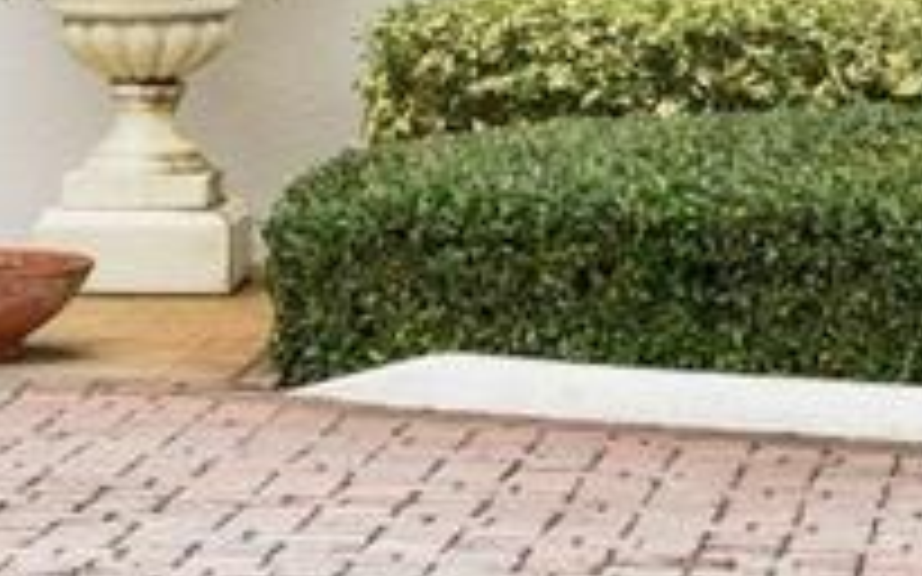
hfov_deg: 7.1
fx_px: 7436
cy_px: -362
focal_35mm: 296
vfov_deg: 4.4
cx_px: 603
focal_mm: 58
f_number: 8
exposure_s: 1/125
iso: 200
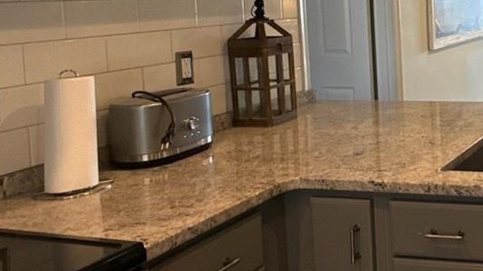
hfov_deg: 34.8
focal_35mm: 46
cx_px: 589
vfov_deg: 25.0
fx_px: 589
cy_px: 17
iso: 160
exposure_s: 1/120
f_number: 2.2
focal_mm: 2.22
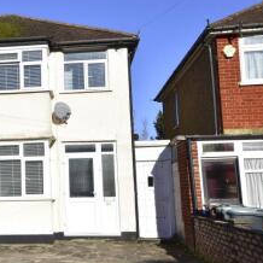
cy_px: 137
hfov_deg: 32.4
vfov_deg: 34.0
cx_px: 28
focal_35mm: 50
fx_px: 430
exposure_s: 1/2000
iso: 640
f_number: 8
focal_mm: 18
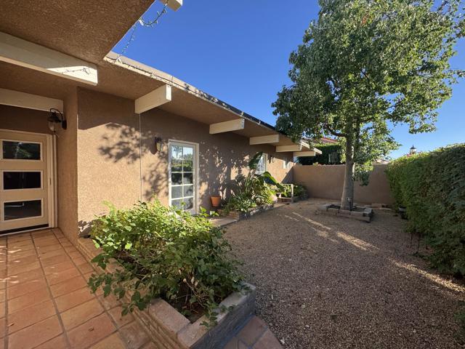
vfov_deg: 85.7
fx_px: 188
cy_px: 174
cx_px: 232
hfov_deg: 102.1
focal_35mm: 14
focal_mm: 2.22
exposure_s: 1/529
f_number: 2.2
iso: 40
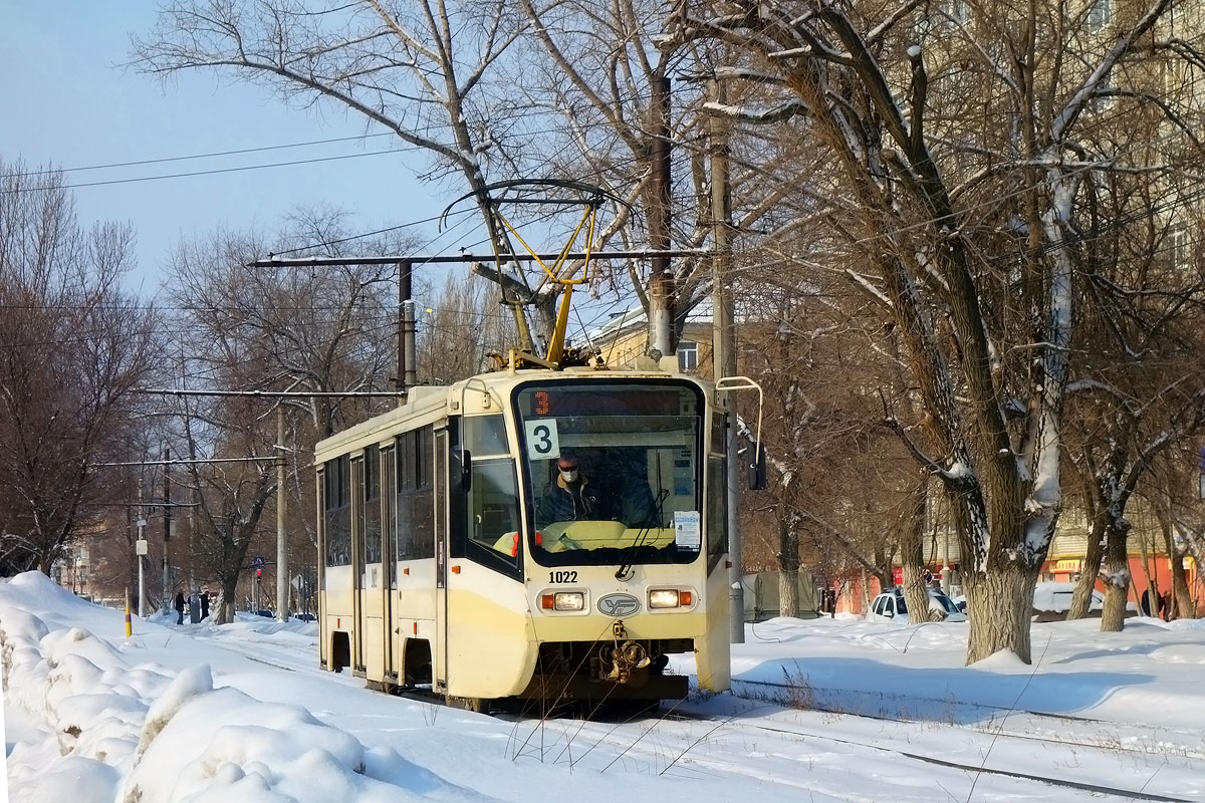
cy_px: 402
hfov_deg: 21.2
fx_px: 3213
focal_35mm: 96
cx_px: 602
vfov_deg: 14.3
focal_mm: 35.62
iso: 125
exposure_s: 1/500
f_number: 7.1
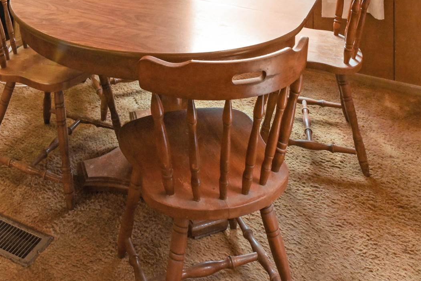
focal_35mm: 41
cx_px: 134
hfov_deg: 46.5
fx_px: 479
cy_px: -119
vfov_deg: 25.9
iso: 2000
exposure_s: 1/50
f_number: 14
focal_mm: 14
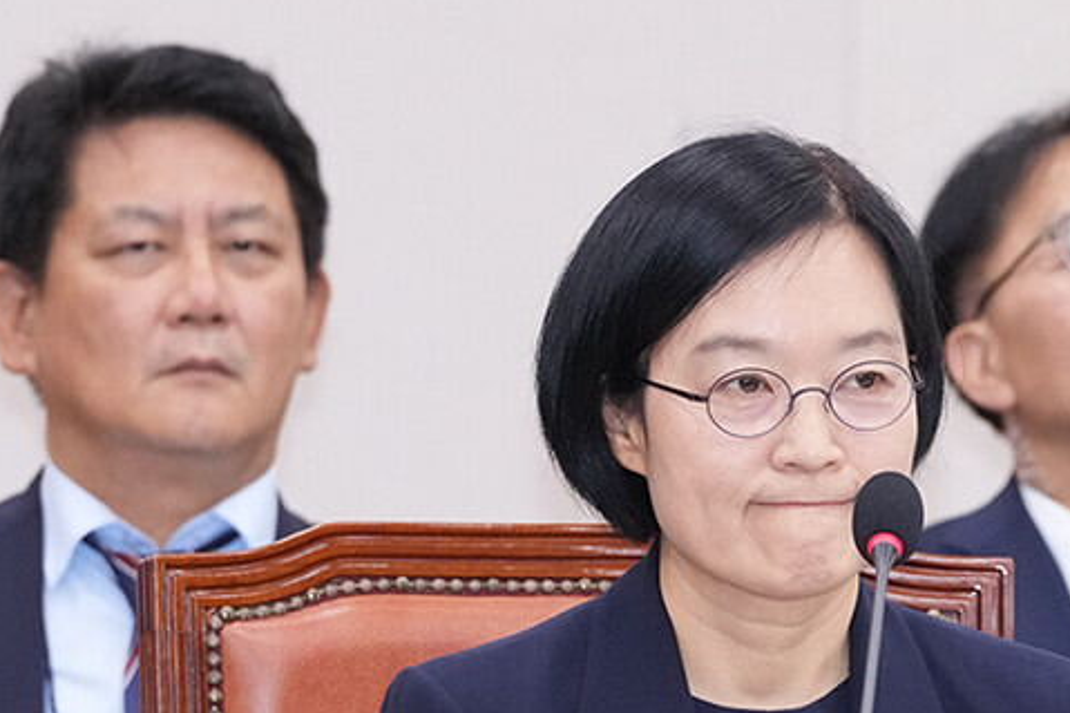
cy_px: 612
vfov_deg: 3.4
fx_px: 11914
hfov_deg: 5.1
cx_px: 873
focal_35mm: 401
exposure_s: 1/160
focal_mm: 200
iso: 3200
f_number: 5
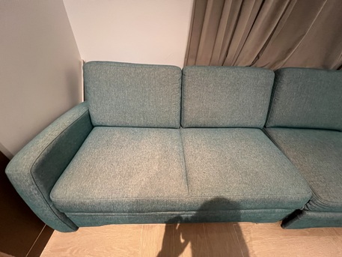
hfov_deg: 106.2
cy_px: 128
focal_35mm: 13
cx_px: 171
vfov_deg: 89.9
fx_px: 128
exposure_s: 1/60
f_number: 1.8
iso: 1000
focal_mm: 1.57
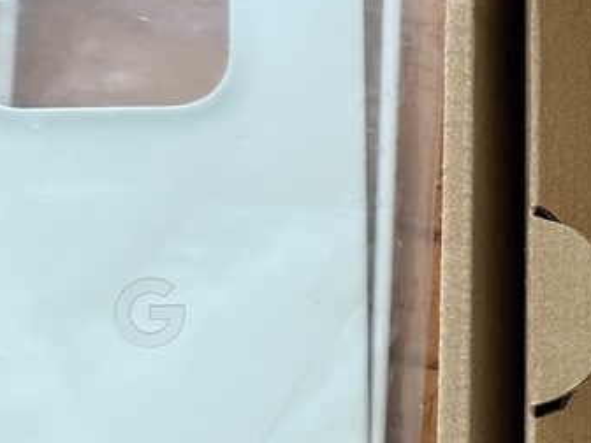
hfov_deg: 17.4
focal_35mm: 103
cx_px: 855
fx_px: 1759
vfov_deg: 14.3
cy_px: 297
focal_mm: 6.76
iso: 320
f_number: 1.78
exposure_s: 1/60
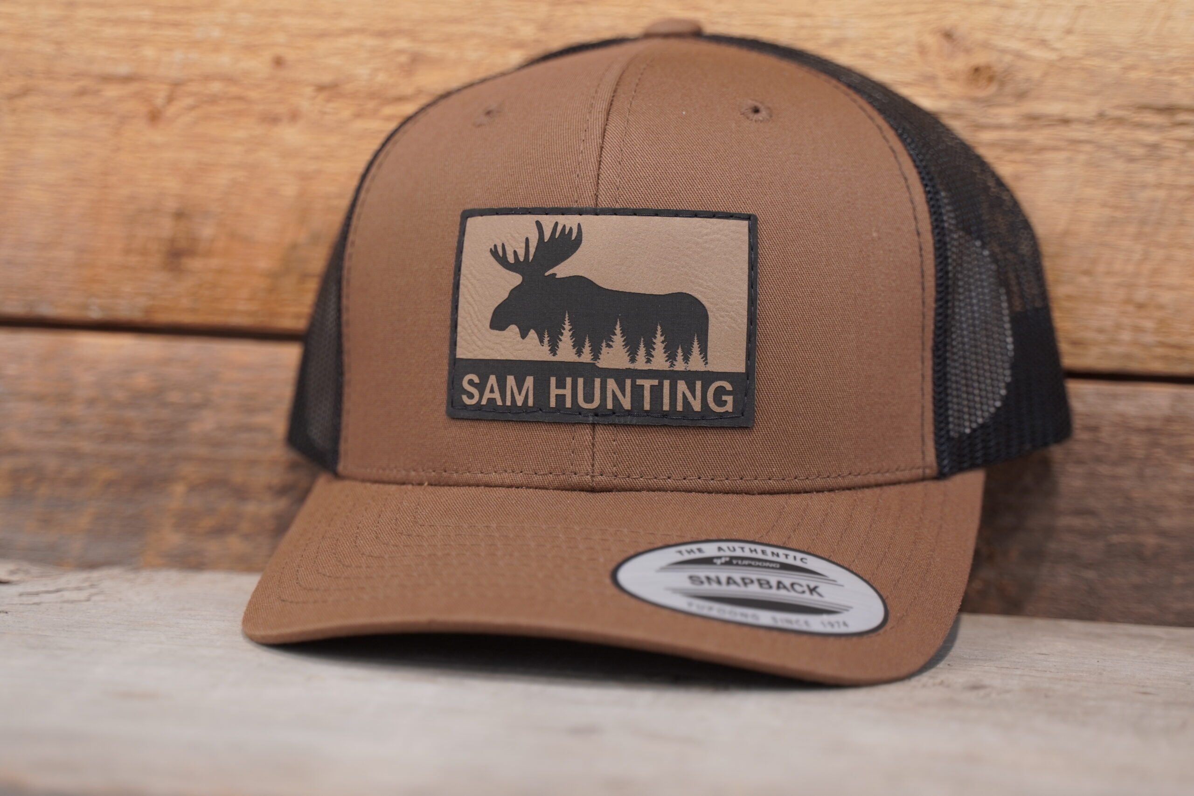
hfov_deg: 25.5
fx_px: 2637
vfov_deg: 17.2
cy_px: 398
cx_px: 597
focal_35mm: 80
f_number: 3.2
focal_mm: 53
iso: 250
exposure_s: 1/6
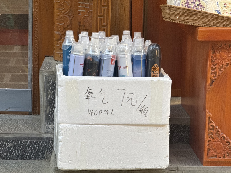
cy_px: 86
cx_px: 116
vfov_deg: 12.3
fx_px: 801
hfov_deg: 16.4
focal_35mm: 120
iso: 400
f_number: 2.8
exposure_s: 1/100
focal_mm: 15.66
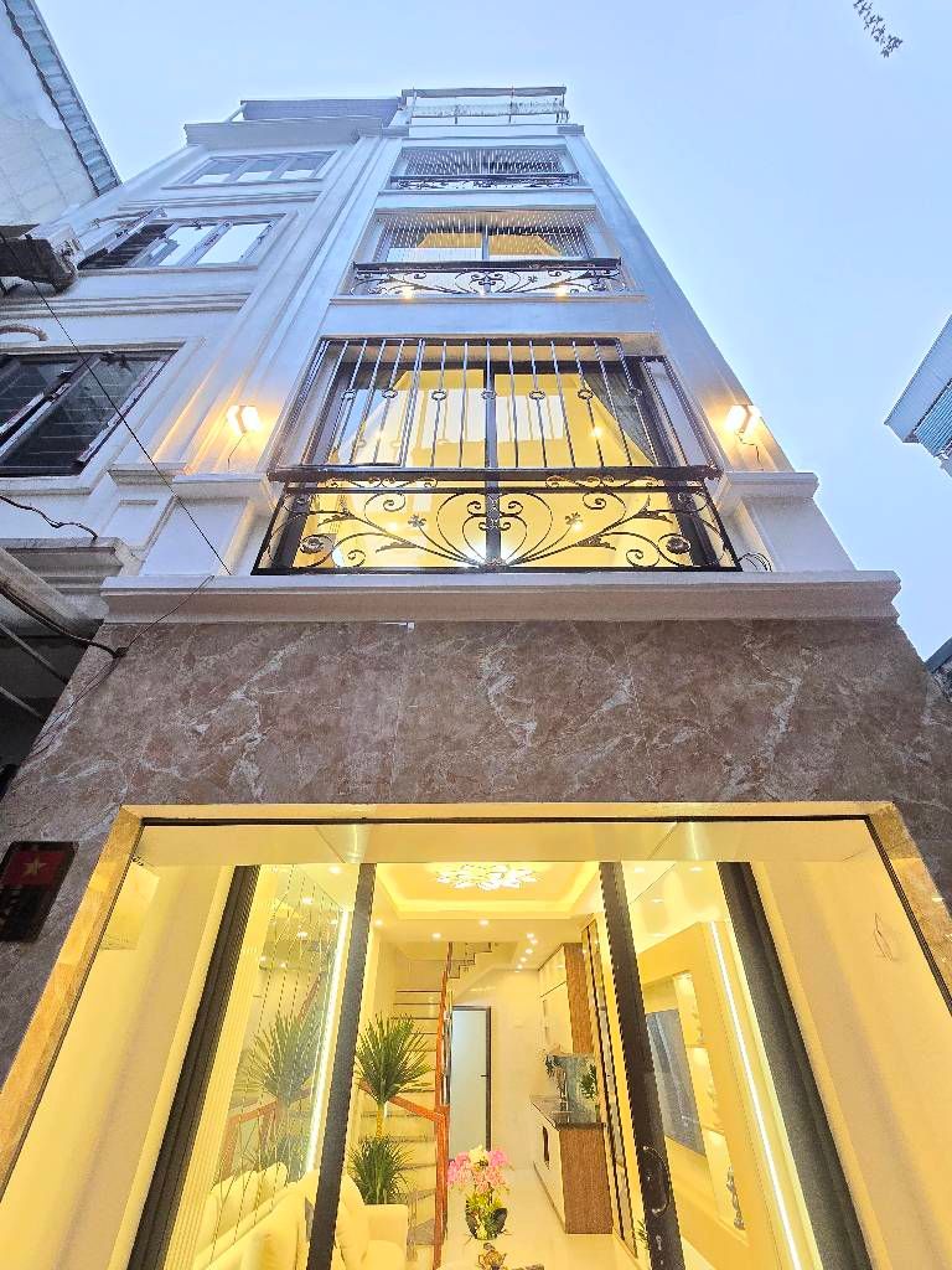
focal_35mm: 13
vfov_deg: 106.2
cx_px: 476
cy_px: 635
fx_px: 477
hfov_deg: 89.9
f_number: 2.2
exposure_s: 1/50
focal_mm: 2.2
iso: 320
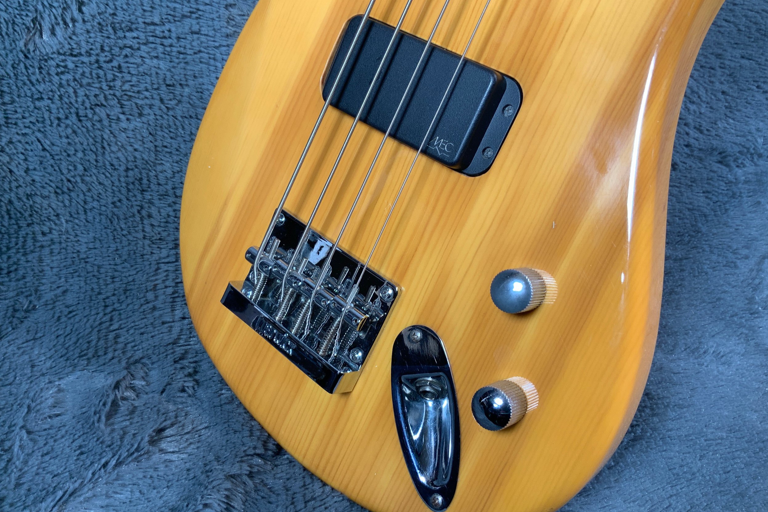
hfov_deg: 60.3
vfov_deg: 42.3
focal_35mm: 31
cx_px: 389
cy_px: 254
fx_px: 661
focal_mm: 3
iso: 64
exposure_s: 1/52
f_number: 1.8
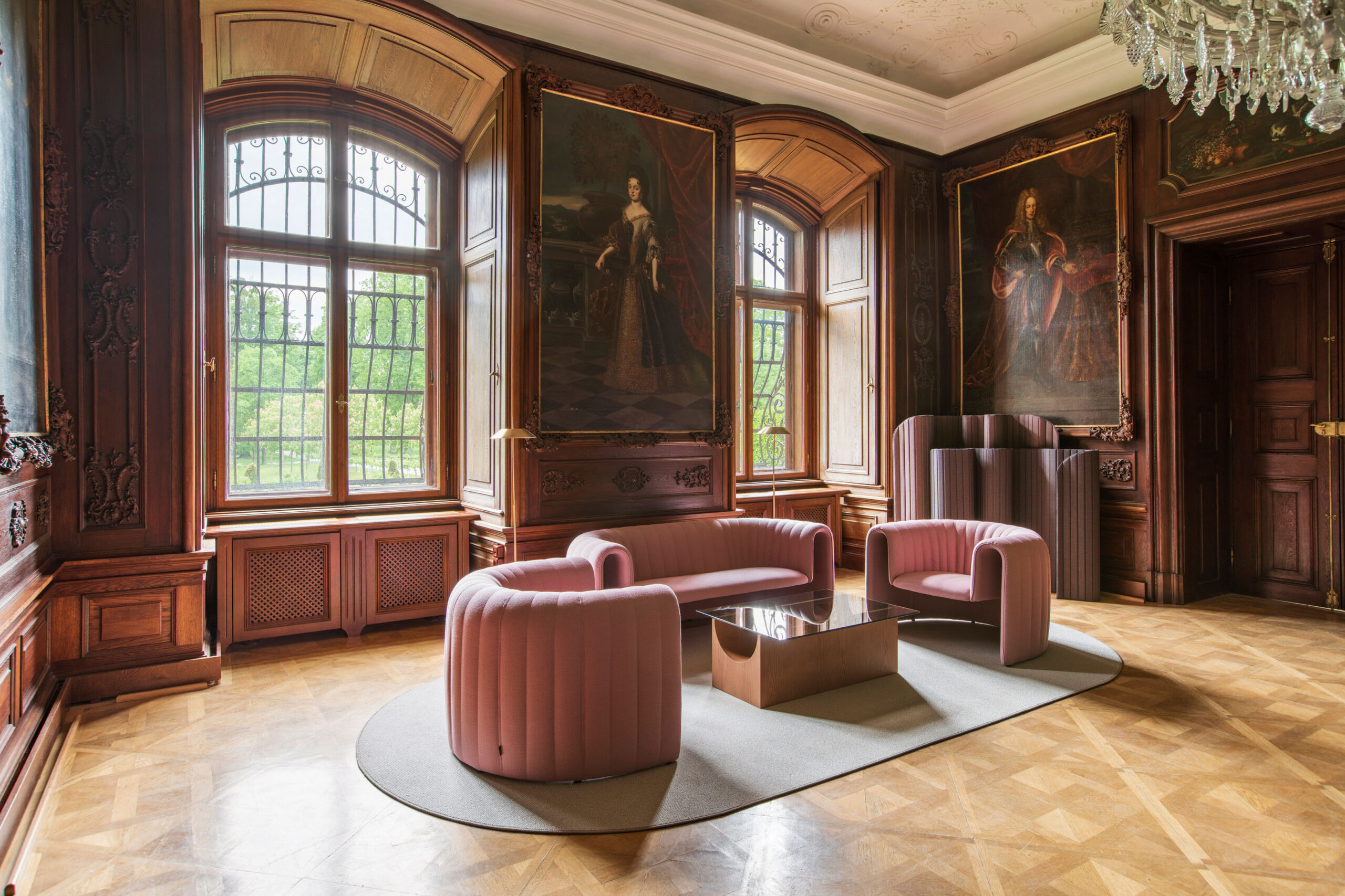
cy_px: 448
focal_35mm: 21
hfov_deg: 81.2
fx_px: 785
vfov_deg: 59.5
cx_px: 672
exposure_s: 1/1.25
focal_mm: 21
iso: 100
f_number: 8
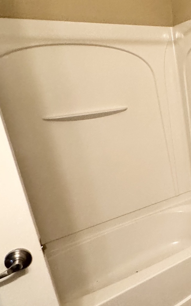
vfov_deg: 56.7
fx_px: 283
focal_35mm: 34
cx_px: 232
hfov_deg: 31.1
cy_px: 155
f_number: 2.2
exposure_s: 1/60
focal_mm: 2.22
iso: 640
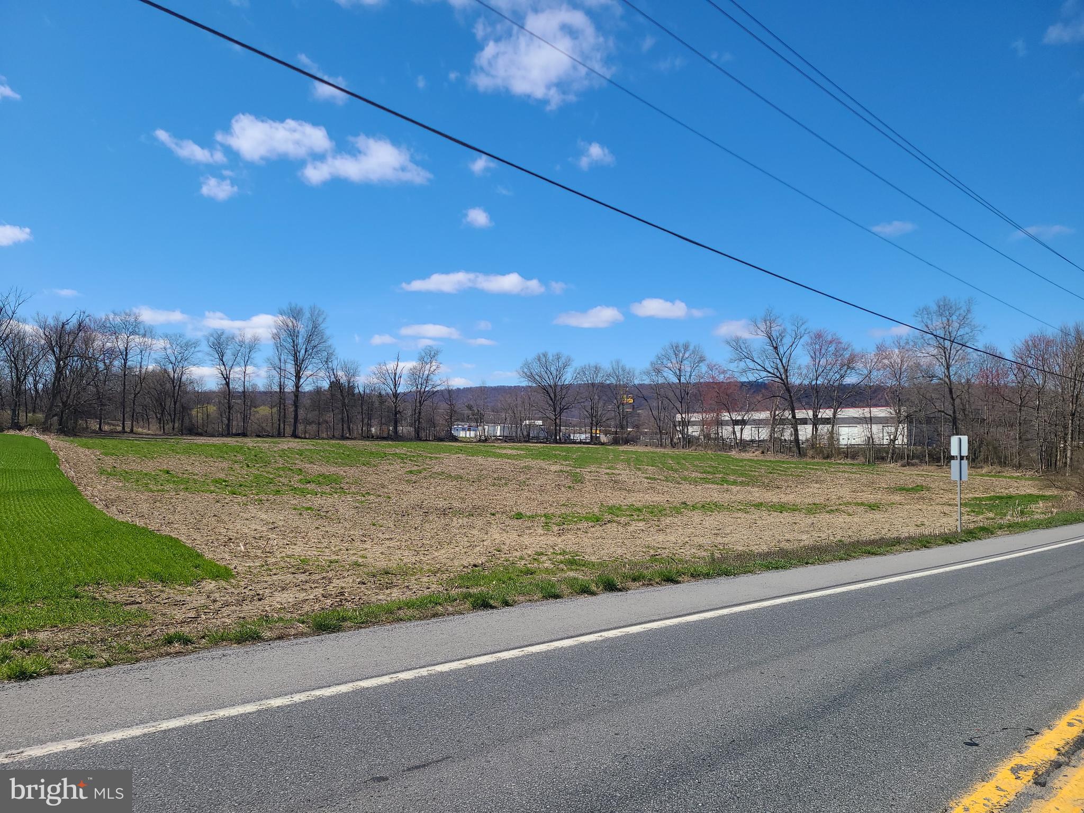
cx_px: 542
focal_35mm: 26
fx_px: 814
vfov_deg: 53.1
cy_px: 406
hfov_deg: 67.3
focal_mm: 5.4
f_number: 1.8
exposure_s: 1/2404
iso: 40
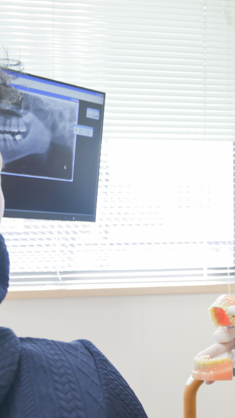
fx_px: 521
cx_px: 234
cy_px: 210
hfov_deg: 24.3
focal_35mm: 47
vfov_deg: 43.7
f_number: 3.9
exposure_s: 1/60
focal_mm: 16
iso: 250
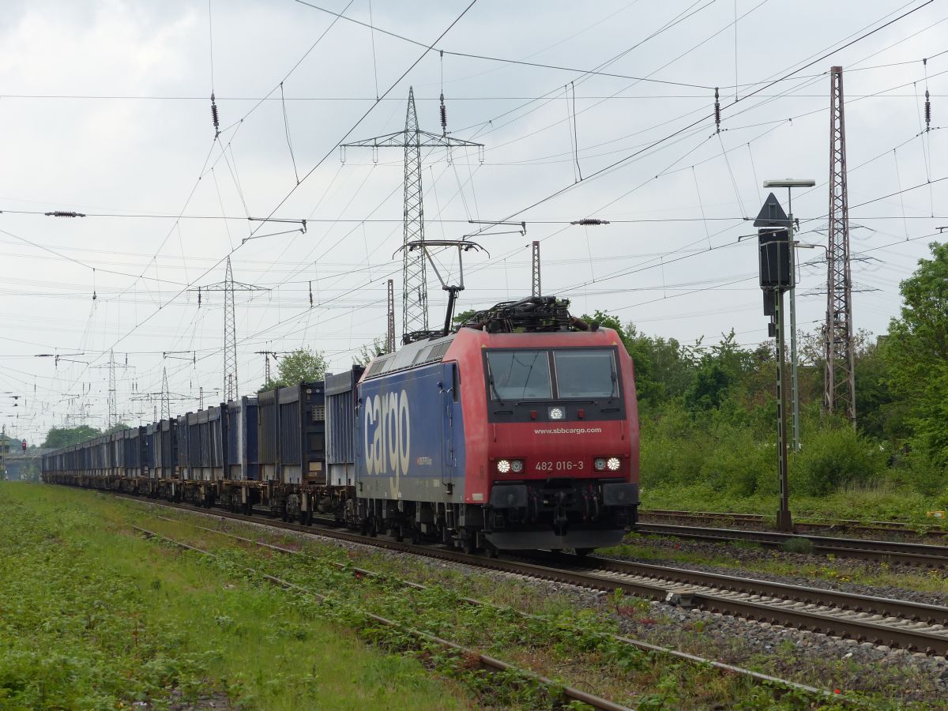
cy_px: 356
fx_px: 3451
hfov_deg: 15.6
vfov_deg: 11.8
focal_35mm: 126
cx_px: 474
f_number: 4
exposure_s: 1/500
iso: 100
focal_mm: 22.6
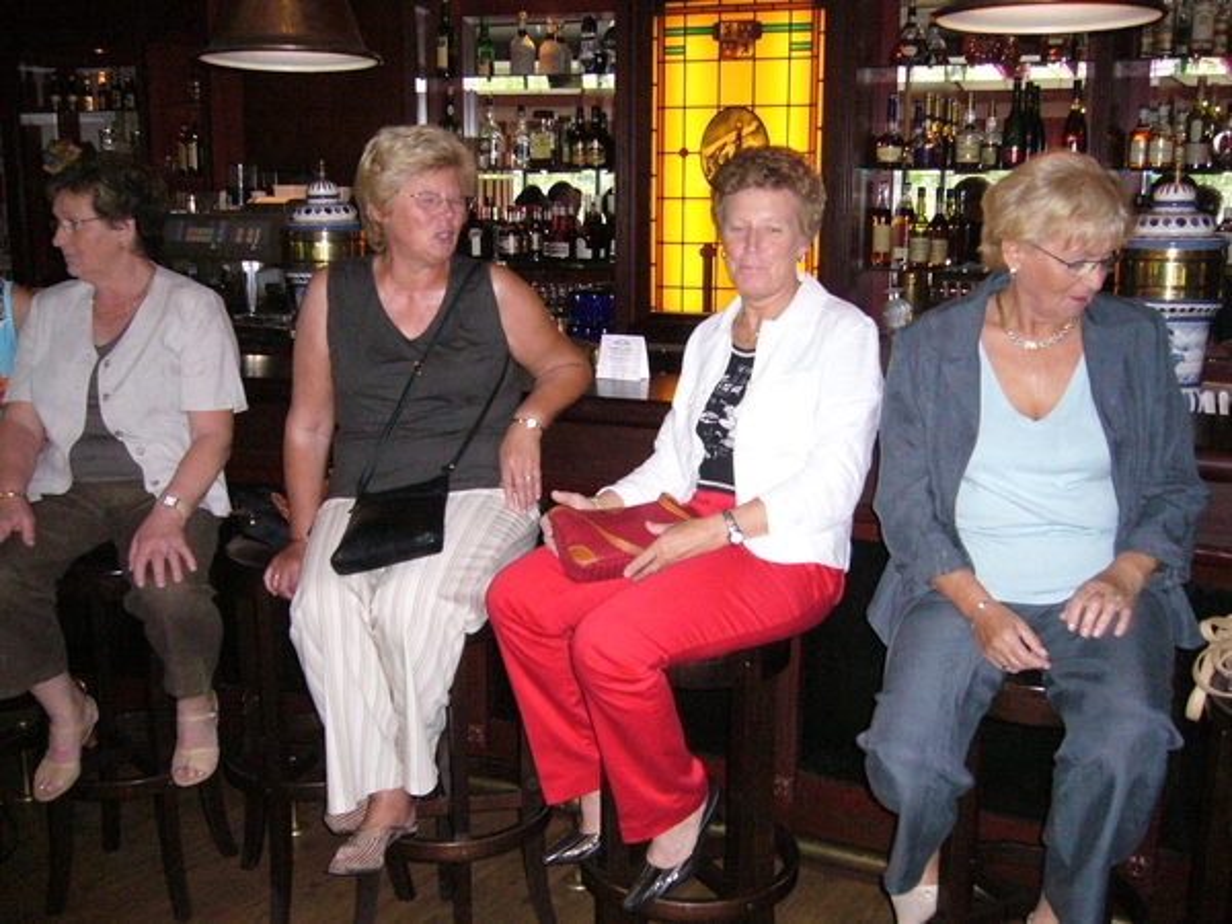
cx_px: 616
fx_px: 1246
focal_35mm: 35
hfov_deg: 52.6
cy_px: 462
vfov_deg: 40.7
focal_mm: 5.8
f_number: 2.8
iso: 400
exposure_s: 1/60
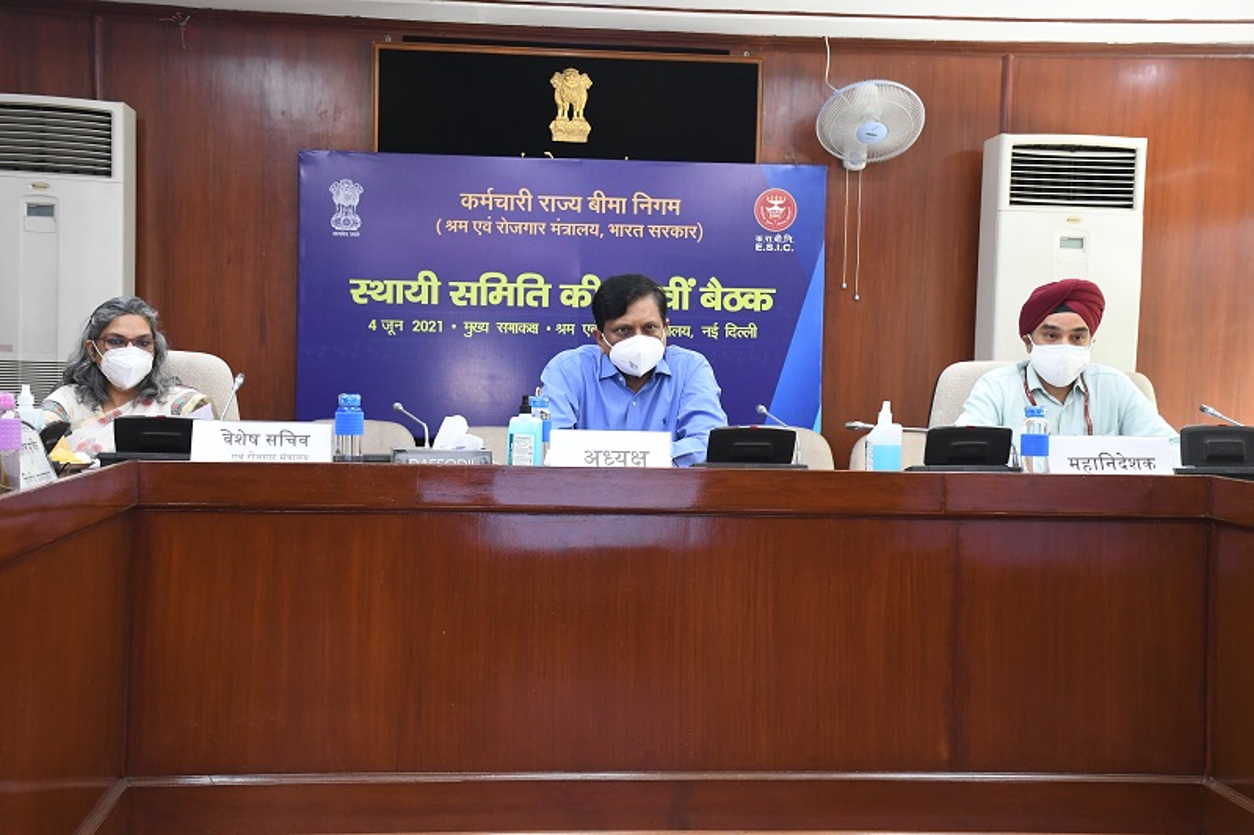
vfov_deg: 28.1
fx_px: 1672
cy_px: 418
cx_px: 627
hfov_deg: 41.1
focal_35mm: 48
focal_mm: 32
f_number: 5.6
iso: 1600
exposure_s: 1/80
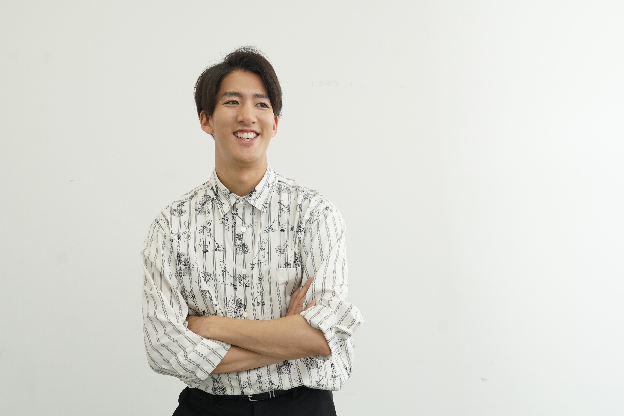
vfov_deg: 27.5
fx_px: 849
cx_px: 307
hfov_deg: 40.3
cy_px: 212
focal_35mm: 49
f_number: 8
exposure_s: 1/160
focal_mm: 32
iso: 1000
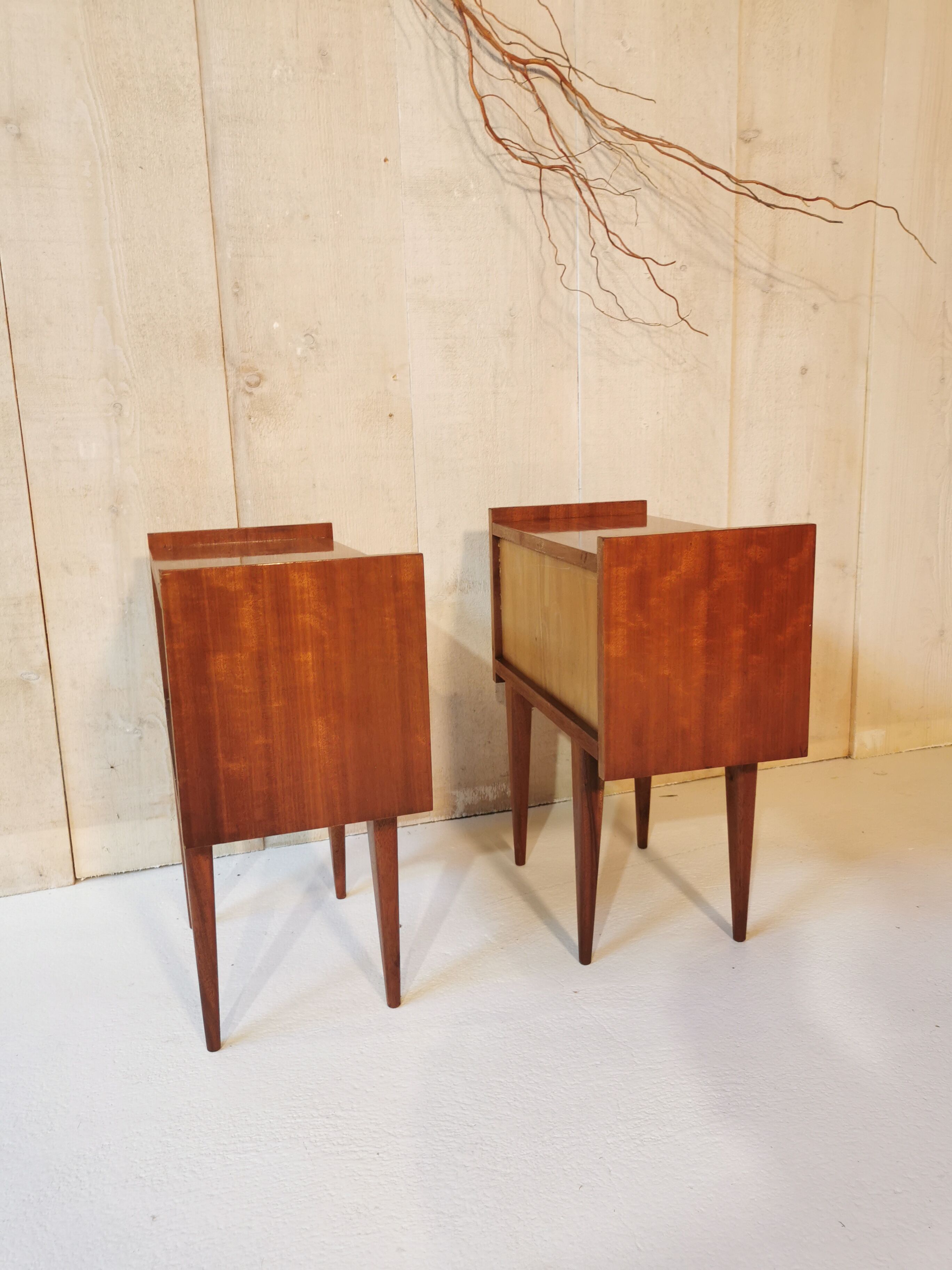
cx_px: 476
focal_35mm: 27
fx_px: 990
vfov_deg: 65.3
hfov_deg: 51.4
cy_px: 635
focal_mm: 5.58
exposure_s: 1/50
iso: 100
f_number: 1.8
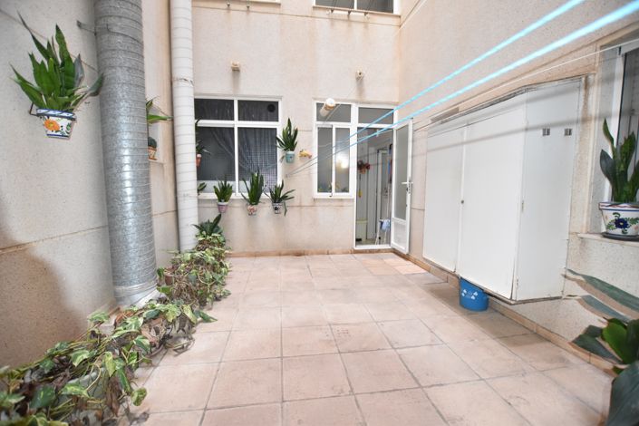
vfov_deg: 77.3
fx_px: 266
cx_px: 320
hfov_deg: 100.4
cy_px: 213
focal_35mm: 15
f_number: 3.5
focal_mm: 10
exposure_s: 1/200
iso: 1600
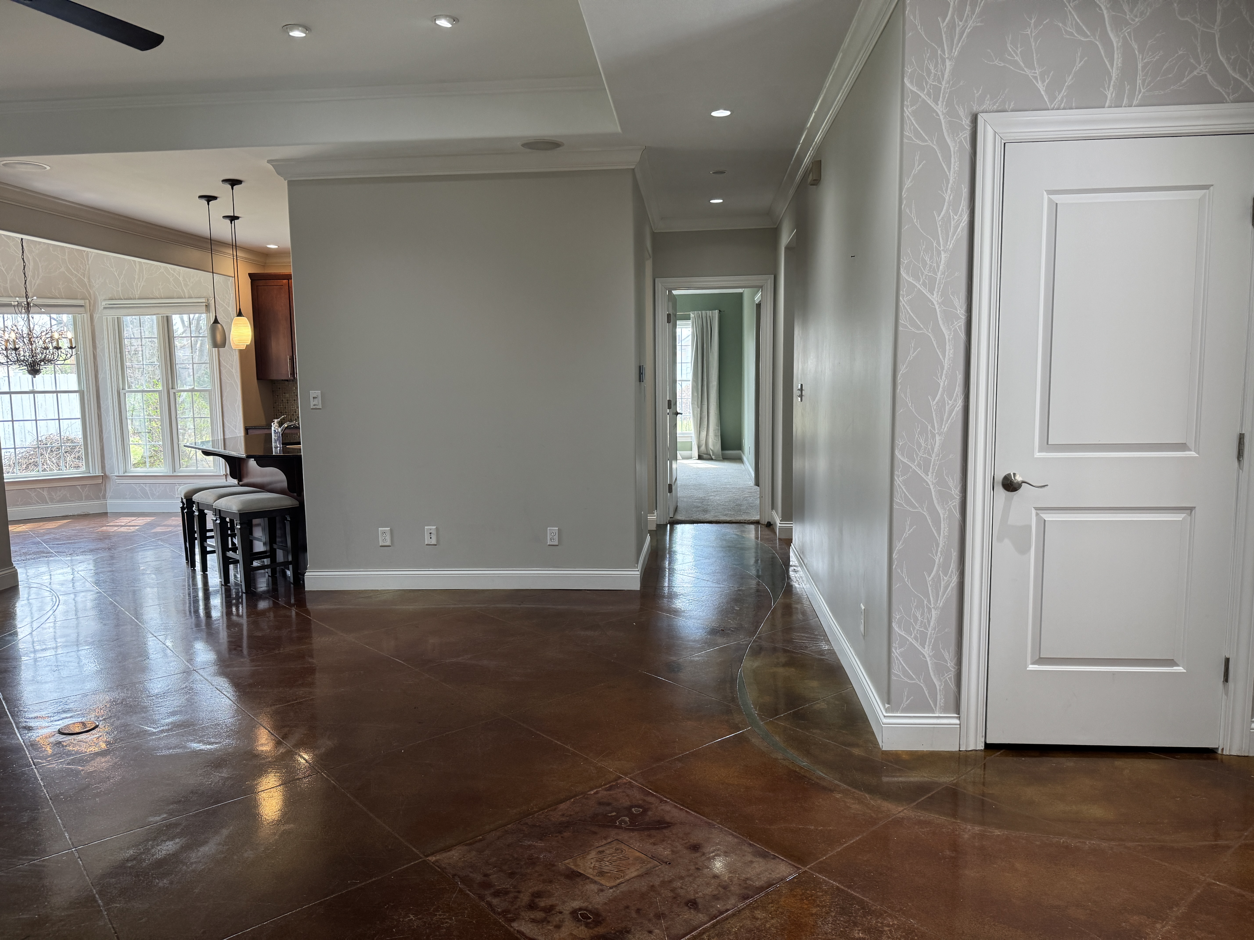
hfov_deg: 71.6
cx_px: 627
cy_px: 470
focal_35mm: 24
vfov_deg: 56.8
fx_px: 869
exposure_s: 1/120
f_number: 1.78
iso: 160
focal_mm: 6.76
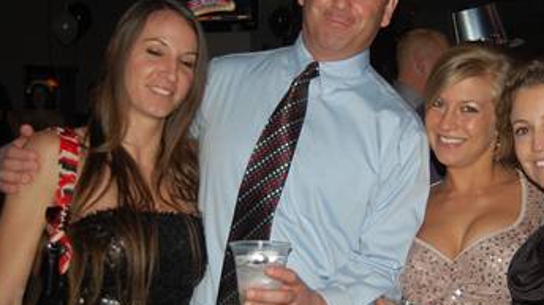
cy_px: 158
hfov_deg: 29.7
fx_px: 1020
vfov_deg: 17.0
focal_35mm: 71
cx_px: 354
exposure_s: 1/60
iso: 400
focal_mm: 31
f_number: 4.5
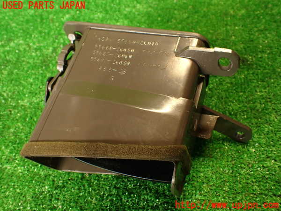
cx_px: 140
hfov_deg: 56.8
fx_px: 260
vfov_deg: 44.2
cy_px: 106
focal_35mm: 32
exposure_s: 1/30
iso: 400
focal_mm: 5.79
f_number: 2.4
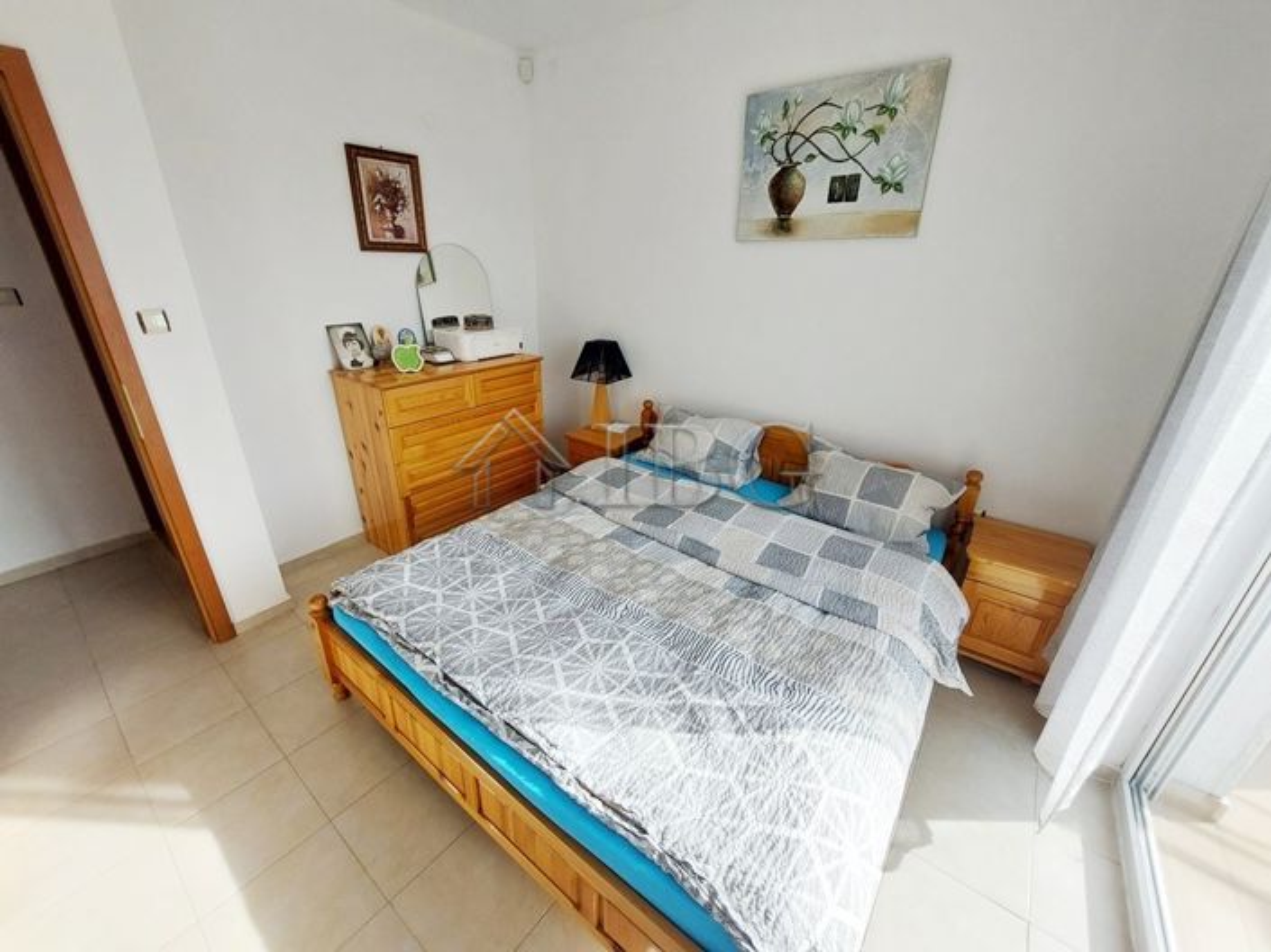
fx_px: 477
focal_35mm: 13
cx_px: 636
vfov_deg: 89.9
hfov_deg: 106.2
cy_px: 476
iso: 50
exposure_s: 1/269
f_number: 2.2
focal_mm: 1.74
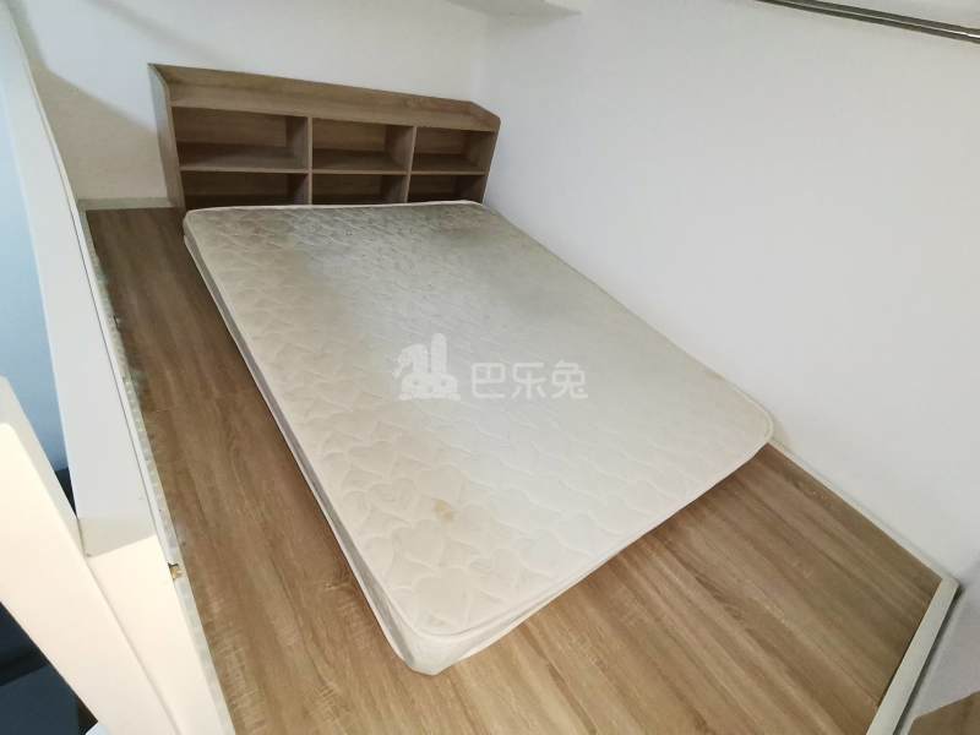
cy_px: 368
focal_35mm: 17
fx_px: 481
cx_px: 490
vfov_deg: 74.7
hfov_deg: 91.0
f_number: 2.4
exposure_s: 1/25
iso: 400
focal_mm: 1.78
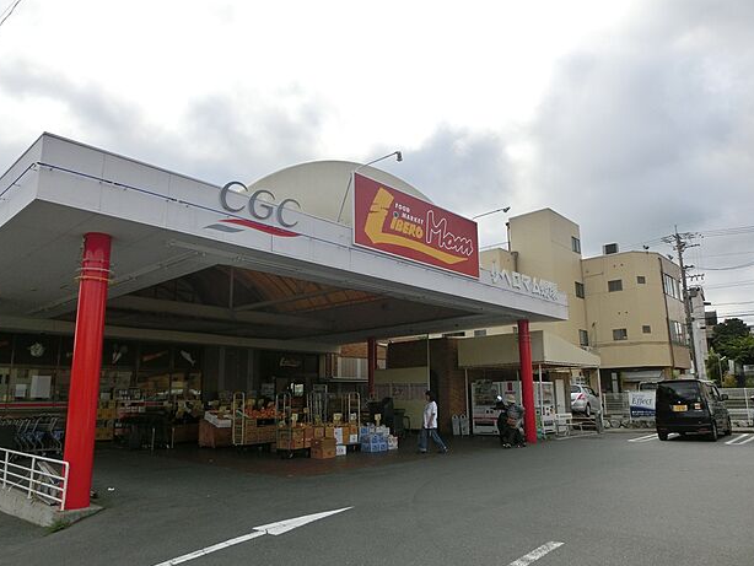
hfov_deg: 69.4
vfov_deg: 54.9
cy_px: 291
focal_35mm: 25
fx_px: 545
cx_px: 375
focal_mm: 4.24
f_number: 7.9
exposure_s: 1/250
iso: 80
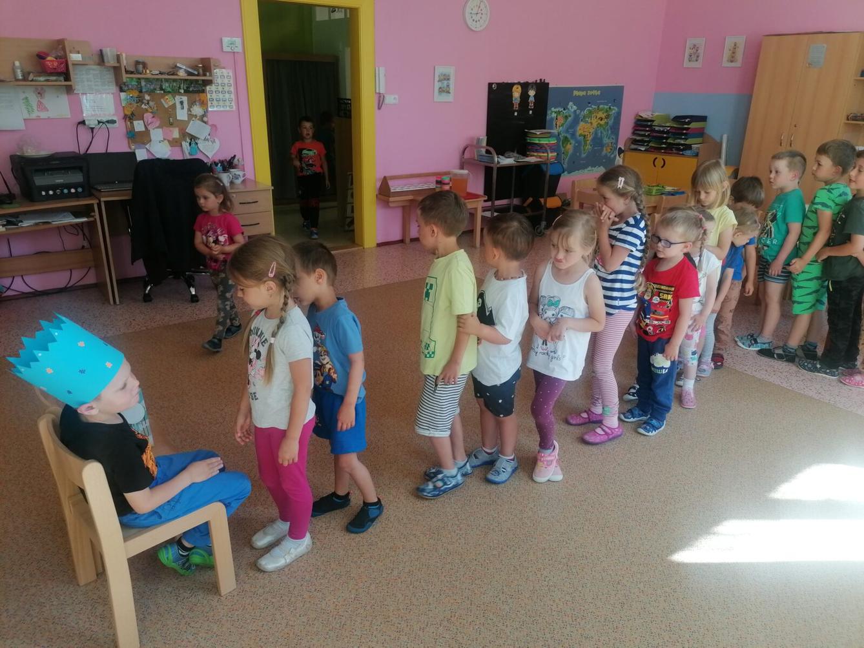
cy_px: 324
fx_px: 674
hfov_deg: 65.3
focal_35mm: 27
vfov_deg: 51.4
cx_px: 432
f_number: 1.8
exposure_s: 1/50
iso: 64
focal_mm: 4.75
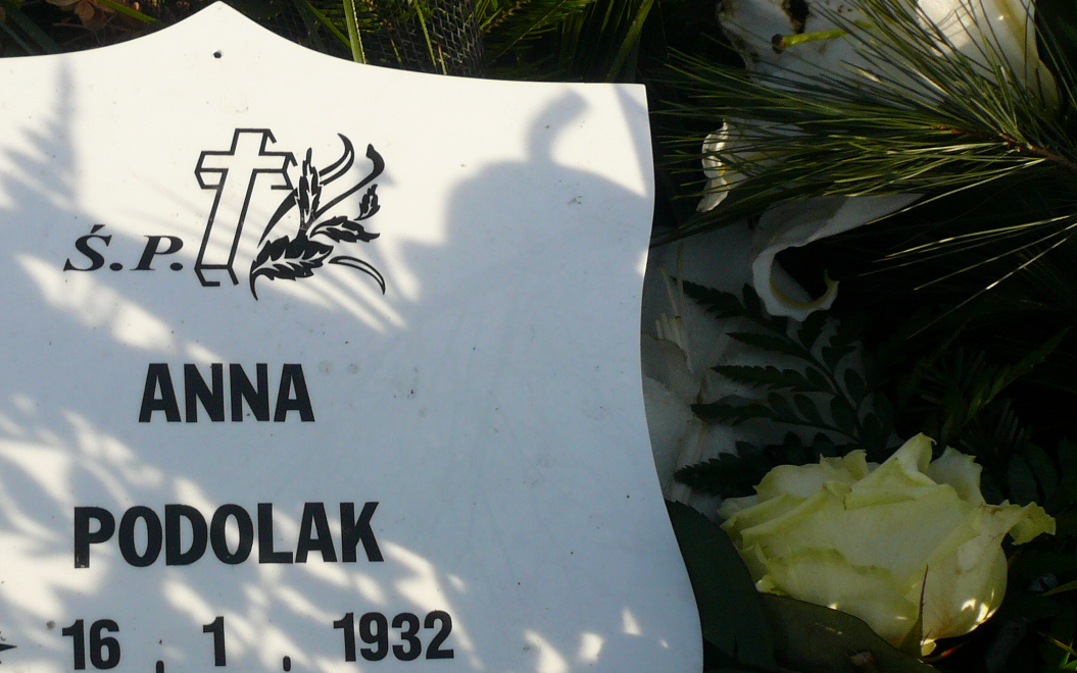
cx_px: 314
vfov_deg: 28.4
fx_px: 1321
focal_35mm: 45
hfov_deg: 43.4
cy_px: 444
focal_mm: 4.6
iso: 100
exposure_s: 1/125
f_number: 8
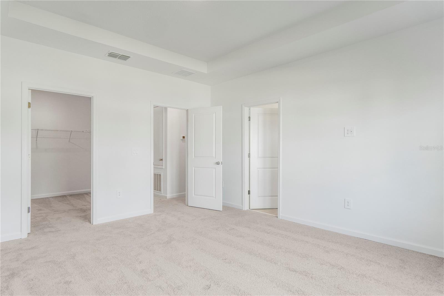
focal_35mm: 18
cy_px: 148
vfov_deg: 67.4
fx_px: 222
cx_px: 222
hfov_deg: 90.0
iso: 100
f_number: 2.8
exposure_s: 1/60
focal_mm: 12
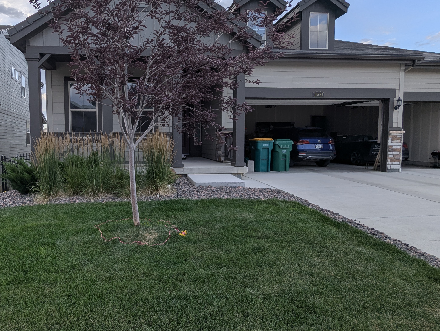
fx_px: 293
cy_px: 163
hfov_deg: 72.1
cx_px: 155
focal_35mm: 23
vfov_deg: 59.0
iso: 38
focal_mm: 2.35
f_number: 2.2
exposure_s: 1/212
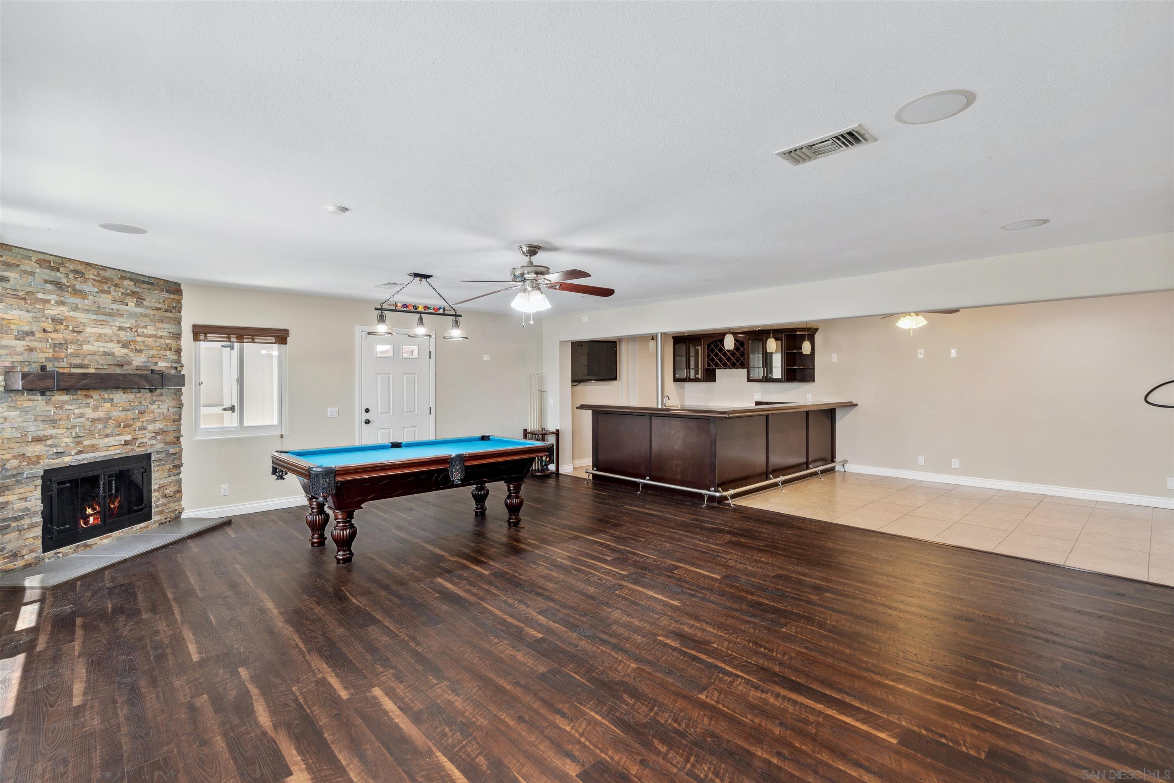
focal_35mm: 16
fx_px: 522
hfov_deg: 96.7
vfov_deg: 73.7
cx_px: 587
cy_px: 392
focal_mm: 16
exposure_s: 1/10
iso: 200
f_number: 5.6
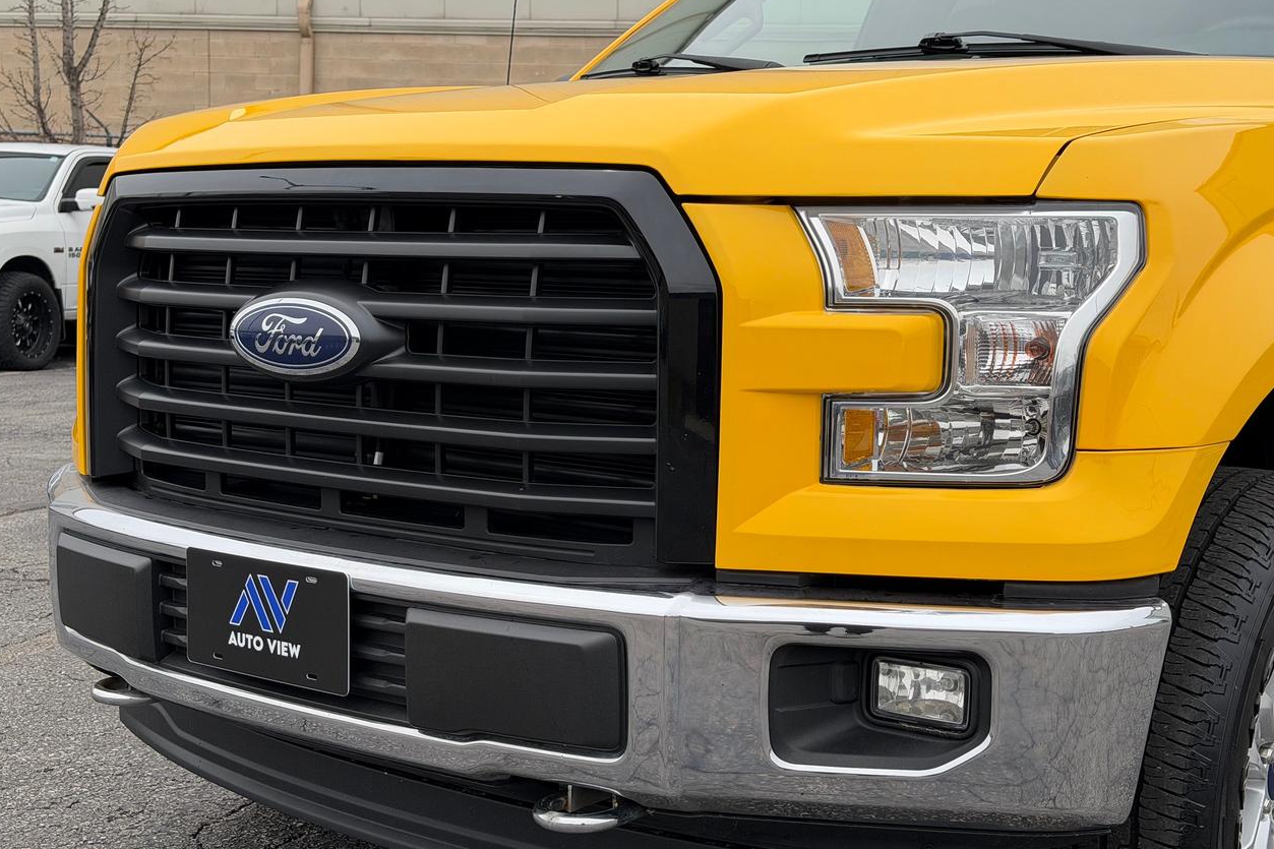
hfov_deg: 38.9
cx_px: 624
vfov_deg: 26.5
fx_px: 1804
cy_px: 442
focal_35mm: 51
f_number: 1.78
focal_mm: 6.76
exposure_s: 1/1931
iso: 64
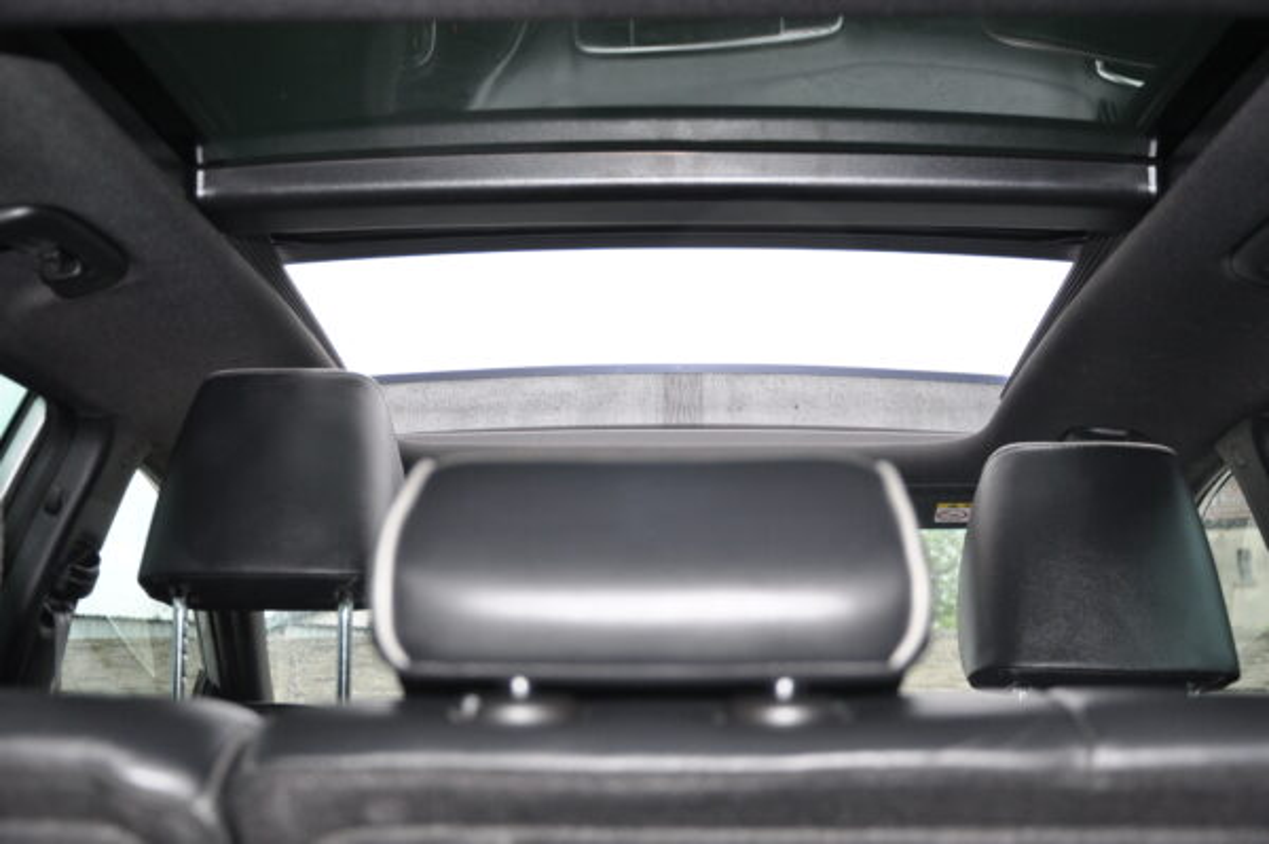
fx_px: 1691
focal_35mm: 48
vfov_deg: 28.0
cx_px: 634
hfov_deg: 41.1
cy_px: 422
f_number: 4.2
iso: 720
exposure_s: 1/125
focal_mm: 32
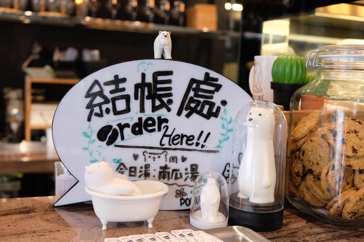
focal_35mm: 42
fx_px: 424
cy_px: 121
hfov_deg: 46.4
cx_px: 182
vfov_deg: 31.9
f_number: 3.2
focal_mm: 27.7
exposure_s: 1/45
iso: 800
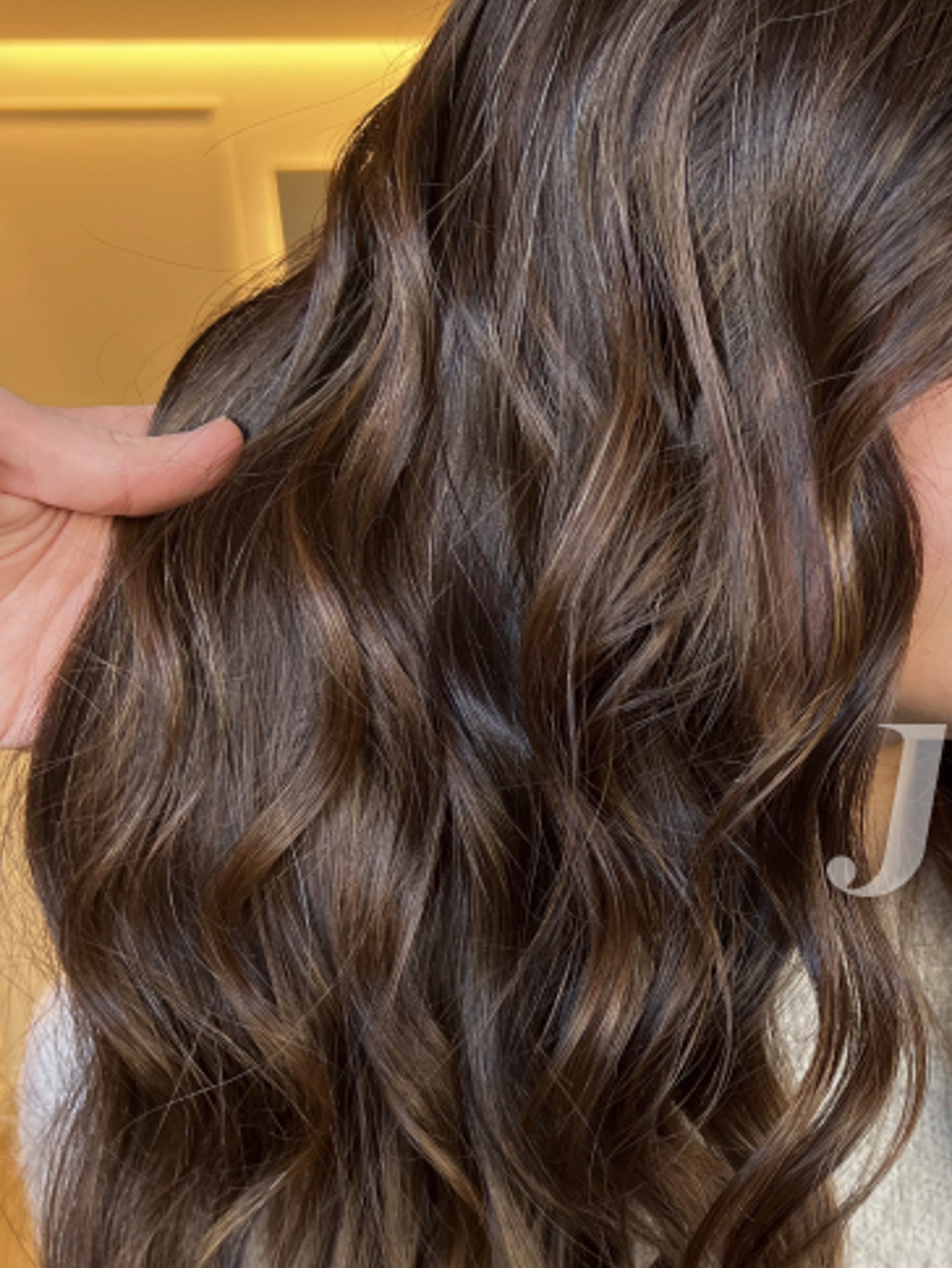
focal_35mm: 50
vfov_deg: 37.9
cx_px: 887
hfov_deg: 27.9
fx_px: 1833
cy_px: 809
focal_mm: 5.7
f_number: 1.5
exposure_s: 1/100
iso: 80
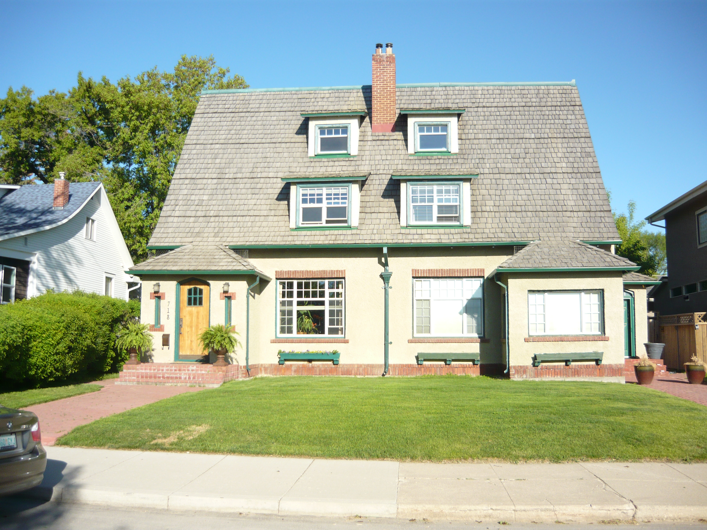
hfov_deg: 55.4
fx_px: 674
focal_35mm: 33
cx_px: 354
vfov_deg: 42.9
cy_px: 265
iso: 100
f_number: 8
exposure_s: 1/125
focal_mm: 5.5
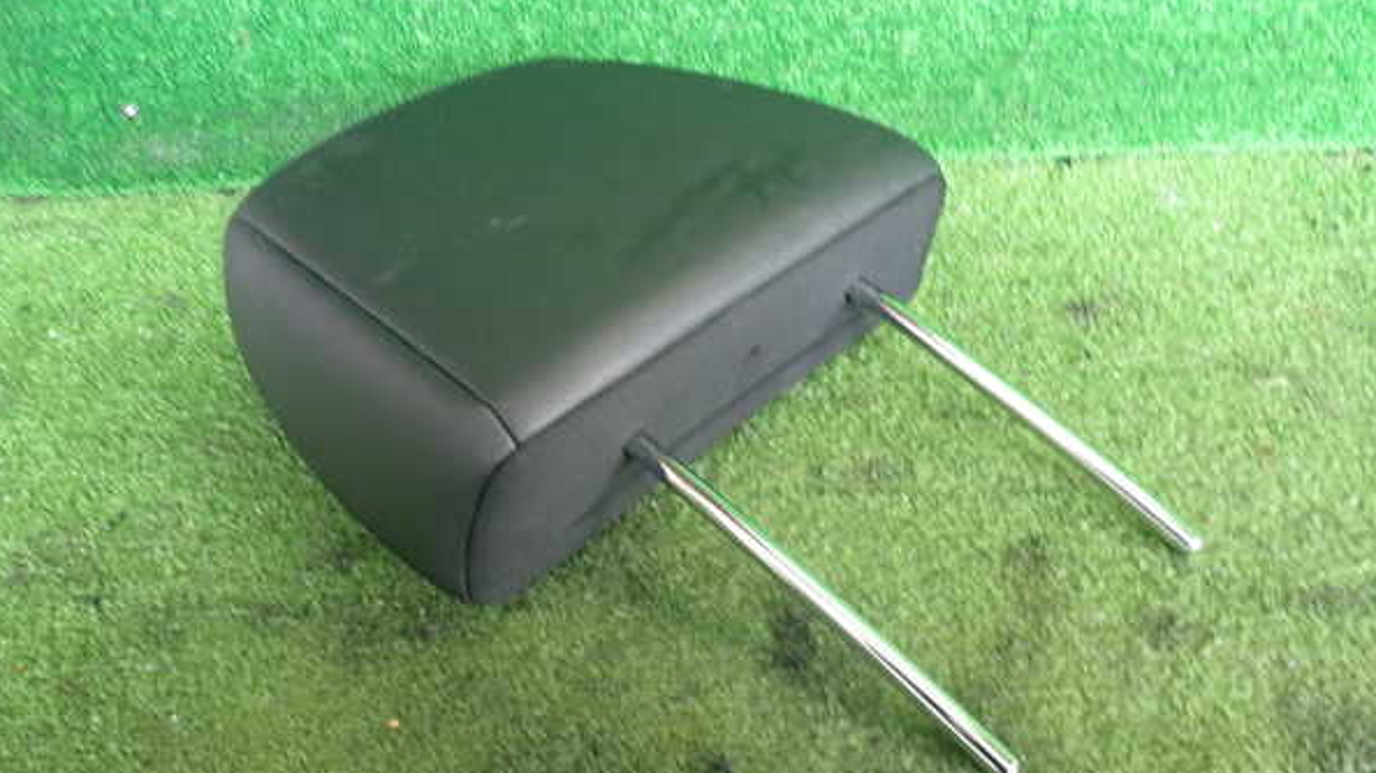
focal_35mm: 33
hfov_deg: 59.5
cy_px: 421
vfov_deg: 35.6
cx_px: 686
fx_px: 1204
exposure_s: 1/30
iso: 250
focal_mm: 5.4
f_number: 2.3
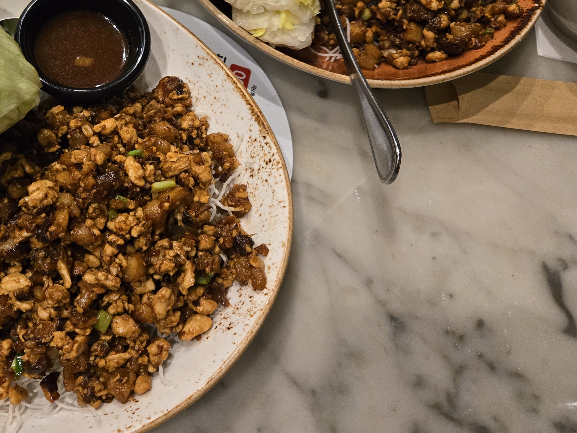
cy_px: 87
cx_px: 121
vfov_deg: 34.8
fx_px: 667
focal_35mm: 40
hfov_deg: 44.7
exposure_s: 1/120
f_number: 1.8
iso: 640
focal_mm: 5.4
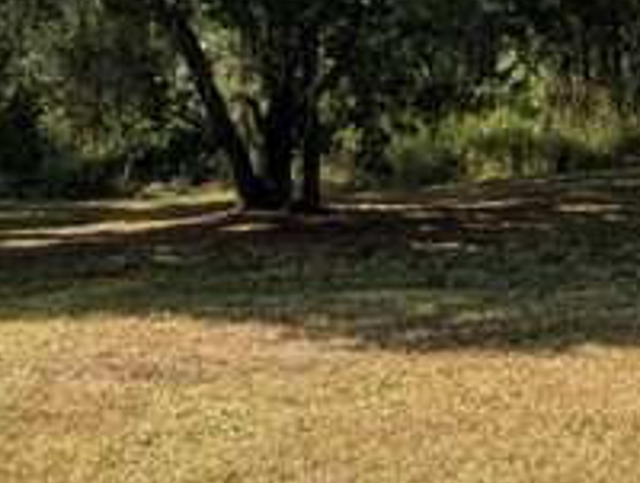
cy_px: 53
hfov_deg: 28.6
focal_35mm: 65
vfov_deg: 22.2
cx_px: 573
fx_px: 1205
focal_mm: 1.95
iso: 44
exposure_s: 1/821
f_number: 2.2
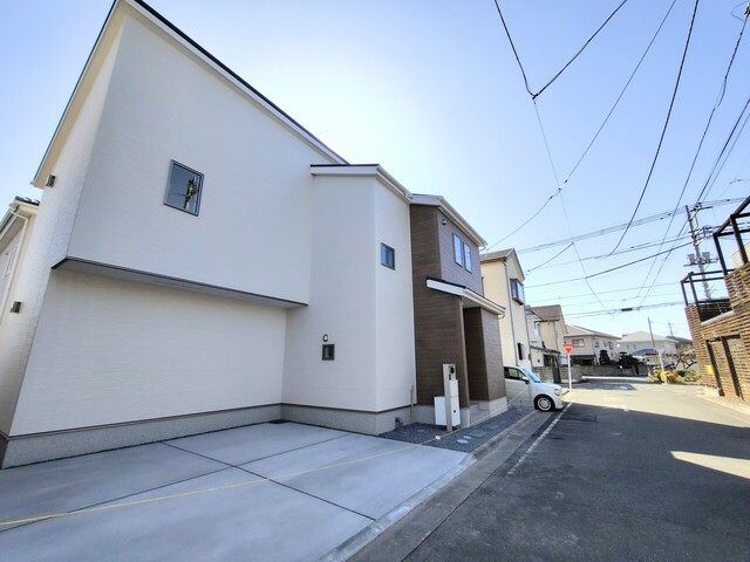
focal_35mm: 15
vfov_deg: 81.7
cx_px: 375
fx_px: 325
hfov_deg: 98.2
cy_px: 281
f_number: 2.4
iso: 50
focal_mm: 1.6
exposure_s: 1/749
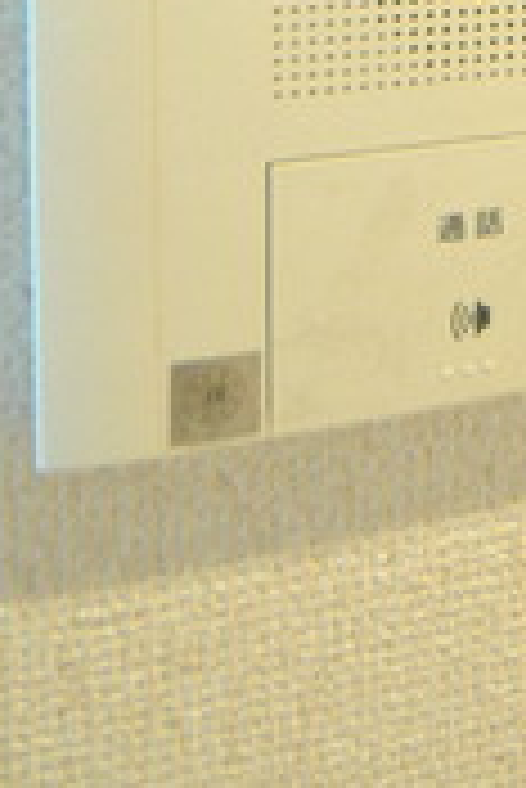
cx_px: 522
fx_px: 962
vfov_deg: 31.0
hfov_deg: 28.7
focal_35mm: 44
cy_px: -306
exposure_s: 1/20
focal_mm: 8
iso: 1600
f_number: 4.5
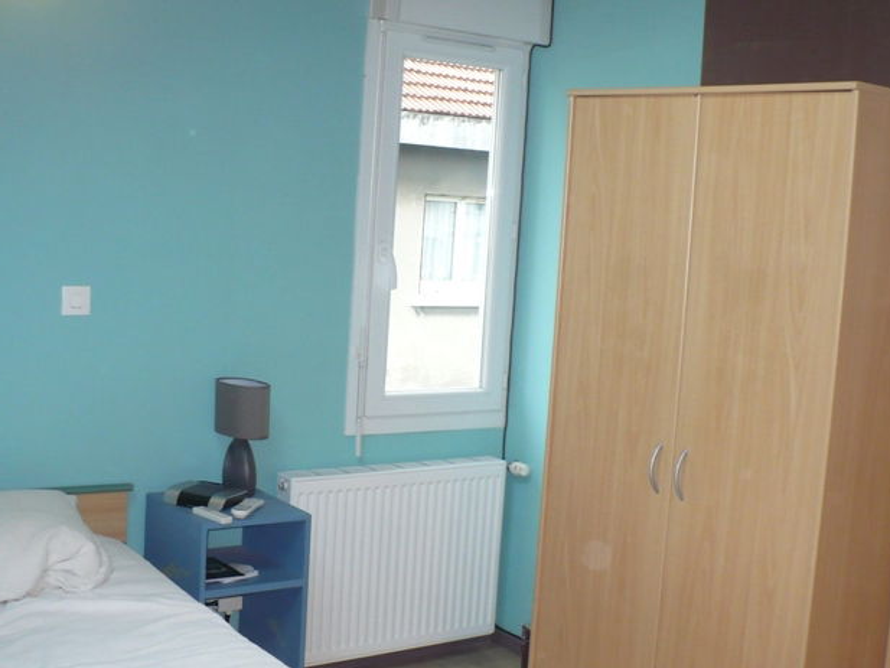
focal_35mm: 48
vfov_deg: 30.3
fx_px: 1234
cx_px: 508
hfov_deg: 39.6
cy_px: 317
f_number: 2.8
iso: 200
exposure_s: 1/30
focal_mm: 6.1
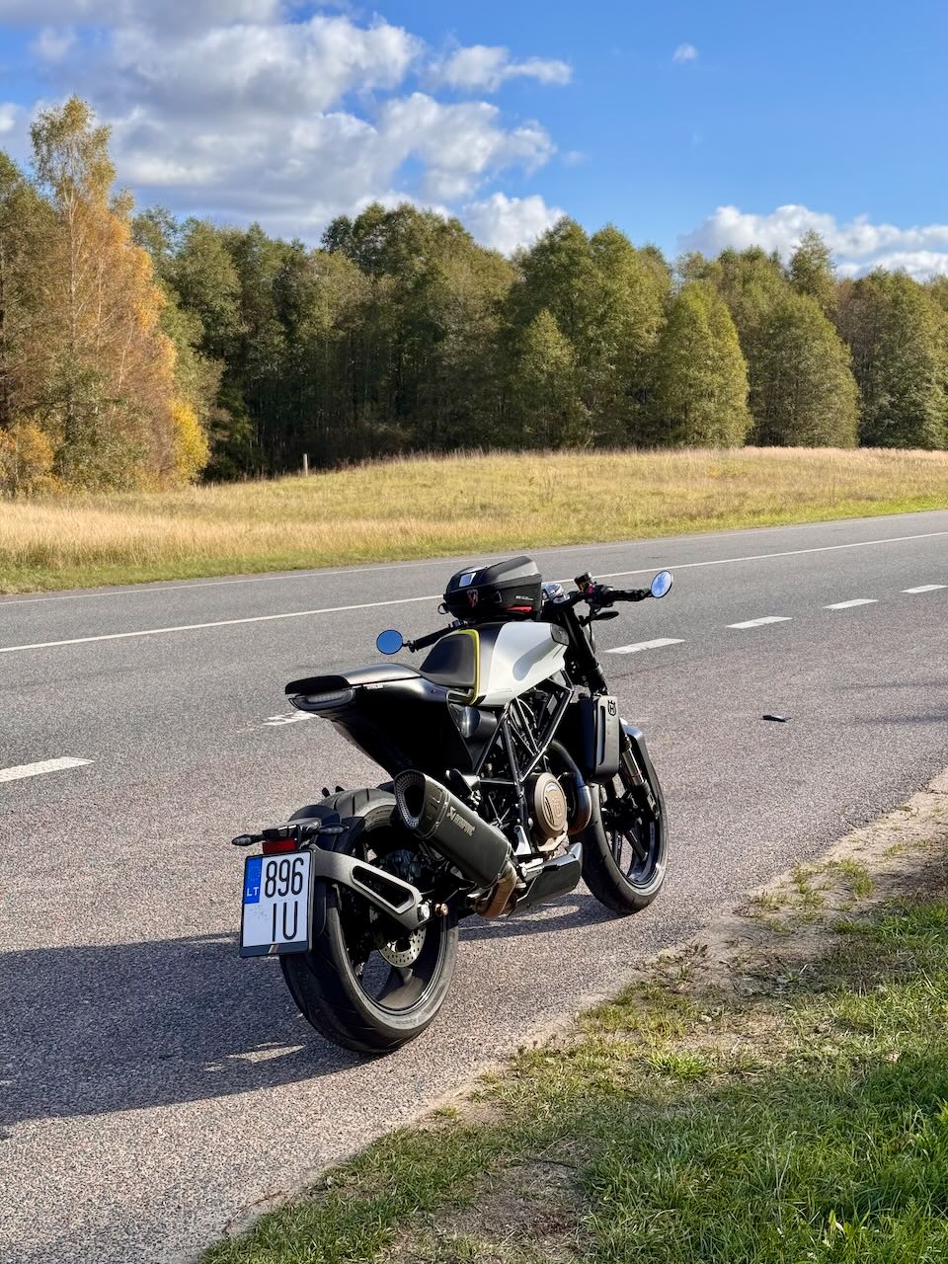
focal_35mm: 48
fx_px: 1753
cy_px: 632
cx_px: 474
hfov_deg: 30.3
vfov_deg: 39.7
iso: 64
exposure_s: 1/2110
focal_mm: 6.76
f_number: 1.78
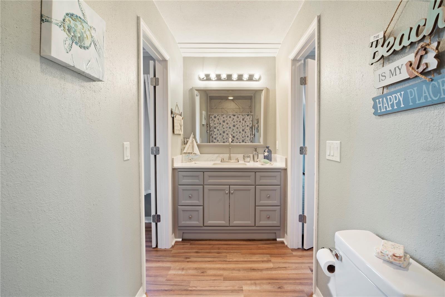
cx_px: 222
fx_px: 185
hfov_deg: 100.4
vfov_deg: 77.3
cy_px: 148
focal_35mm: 15
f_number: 8
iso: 100
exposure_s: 2
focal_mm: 10
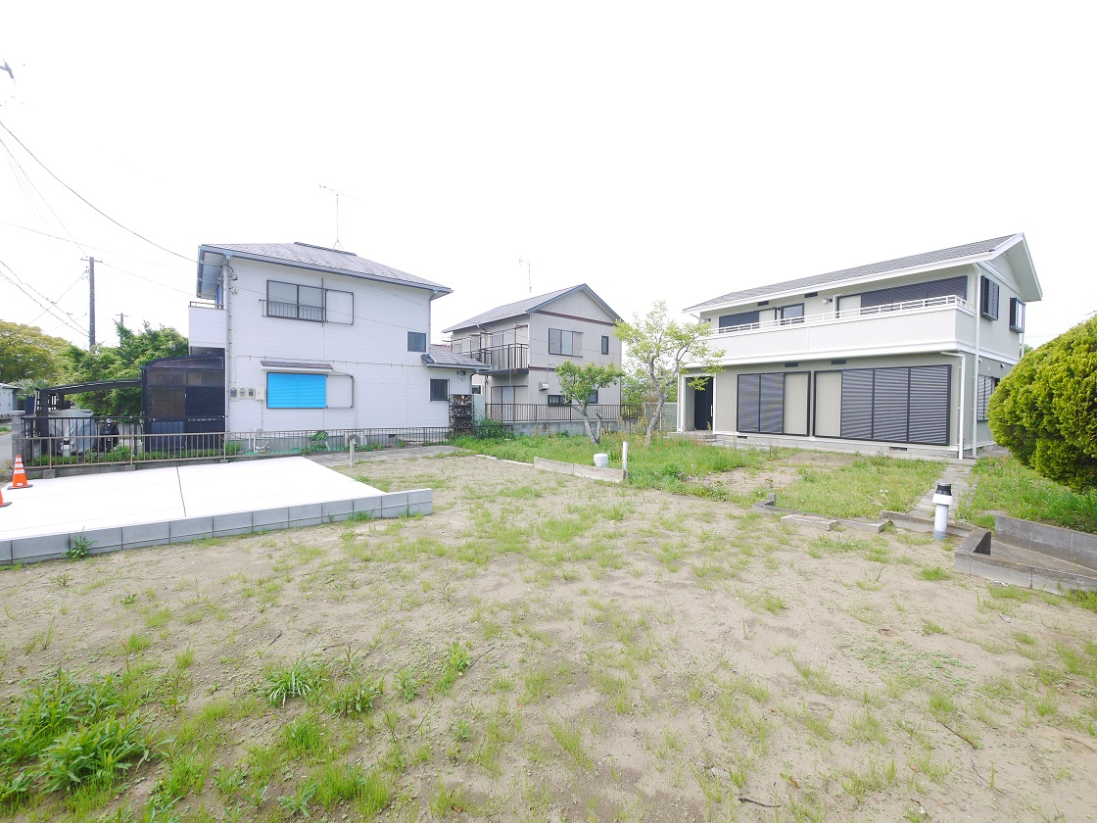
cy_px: 412
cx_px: 548
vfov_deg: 85.7
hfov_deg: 102.1
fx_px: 444
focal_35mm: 14
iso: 160
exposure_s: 1/320
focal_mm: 7
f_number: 6.3
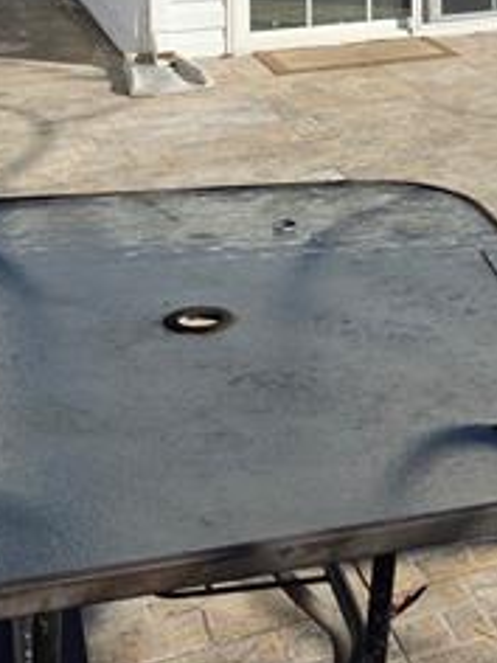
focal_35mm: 75
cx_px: 744
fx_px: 1436
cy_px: -174
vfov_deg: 23.3
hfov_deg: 17.6
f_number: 1.7
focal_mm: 6.3
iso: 64
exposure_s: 1/7944
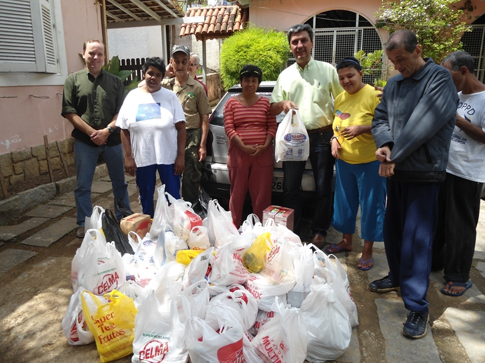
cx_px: 242
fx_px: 364
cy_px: 182
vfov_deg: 53.1
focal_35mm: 26
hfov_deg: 67.3
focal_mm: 4.7
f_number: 2.8
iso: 80
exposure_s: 1/640
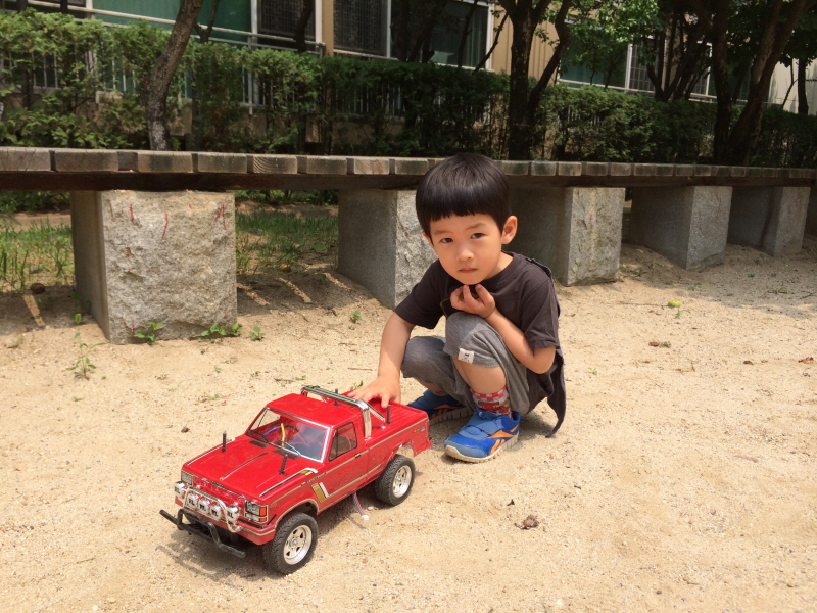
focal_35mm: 30
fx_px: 708
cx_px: 408
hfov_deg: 60.0
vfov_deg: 46.8
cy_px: 306
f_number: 2.2
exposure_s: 1/1580
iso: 32
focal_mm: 4.12
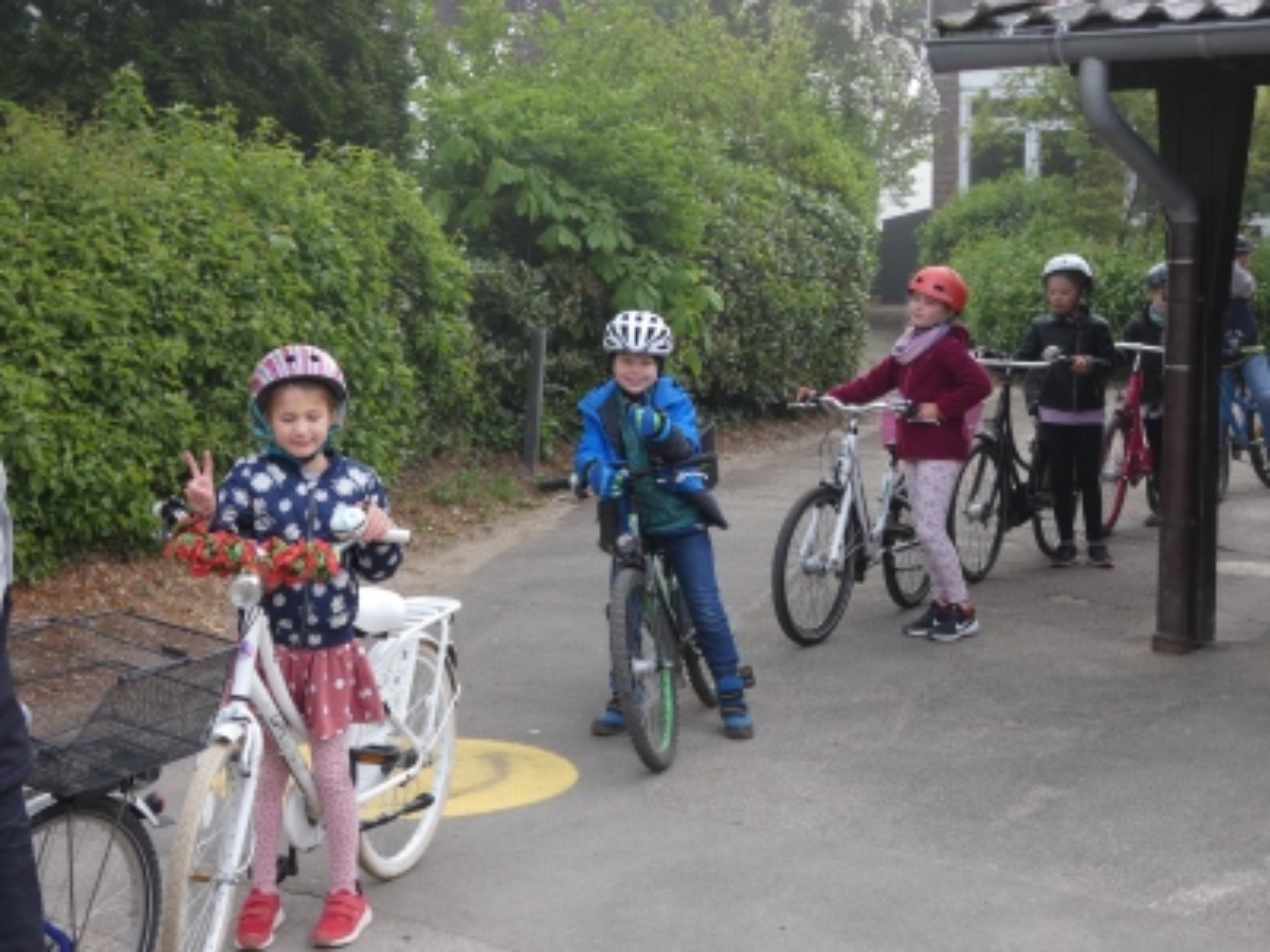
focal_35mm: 66
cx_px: 635
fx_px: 2421
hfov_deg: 29.4
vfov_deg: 22.3
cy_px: 476
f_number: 4.2
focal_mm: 11.9
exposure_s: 1/100
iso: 80
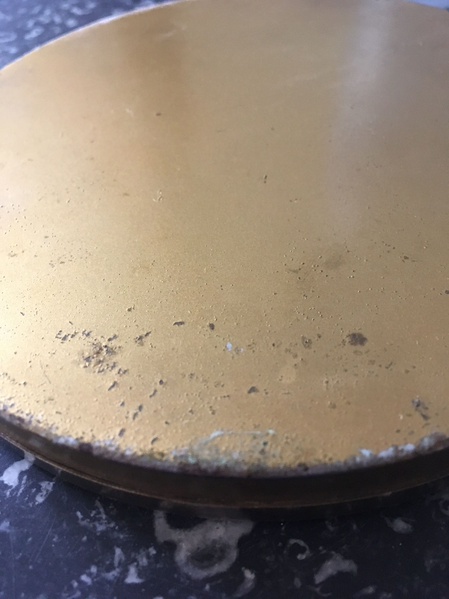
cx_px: 224
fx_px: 502
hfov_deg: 48.2
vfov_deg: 61.7
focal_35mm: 29
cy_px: 300
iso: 200
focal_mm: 4.15
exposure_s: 1/25
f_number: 2.2
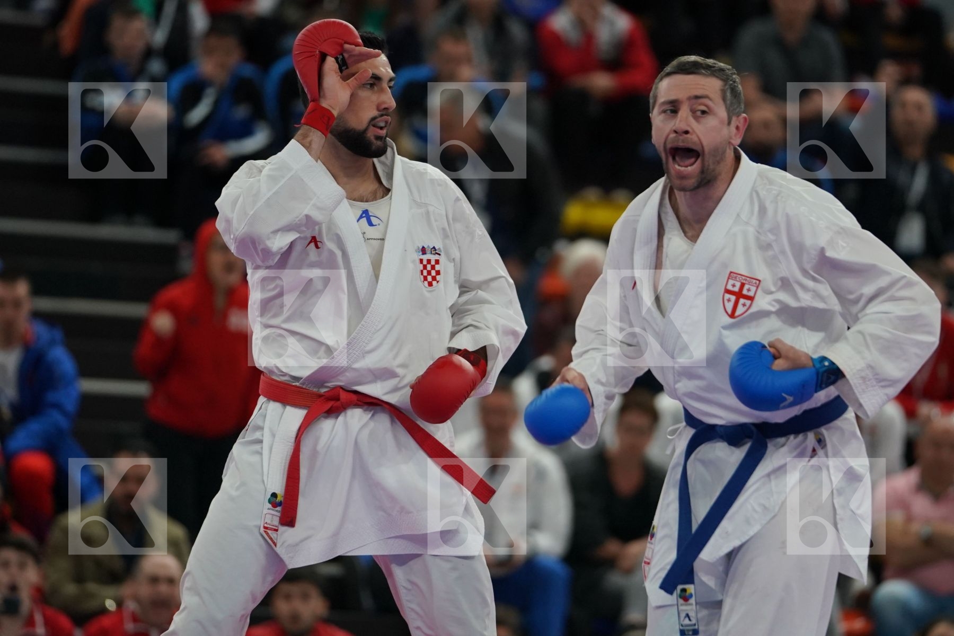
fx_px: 7949
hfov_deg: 6.9
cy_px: 318
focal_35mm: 300
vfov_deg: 4.6
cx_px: 477
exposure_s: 1/1000
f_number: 2.8
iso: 1600
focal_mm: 200
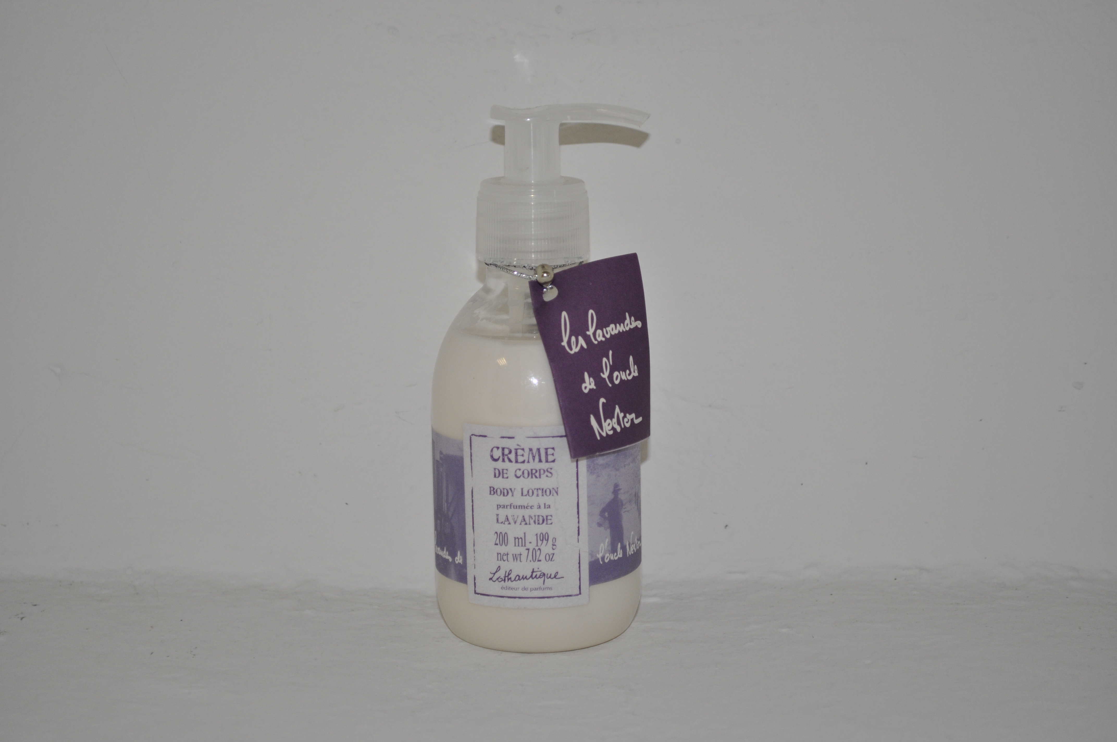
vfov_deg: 18.9
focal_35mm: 72
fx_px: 2231
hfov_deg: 28.1
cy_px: 371
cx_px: 558
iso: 500
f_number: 5.6
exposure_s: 1/60
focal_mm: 48
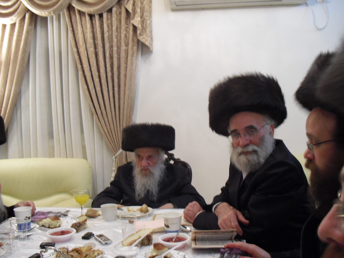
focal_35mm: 36
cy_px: 129
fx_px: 358
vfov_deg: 39.7
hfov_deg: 51.4
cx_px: 172
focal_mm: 6.3
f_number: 3.1
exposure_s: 1/15
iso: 200
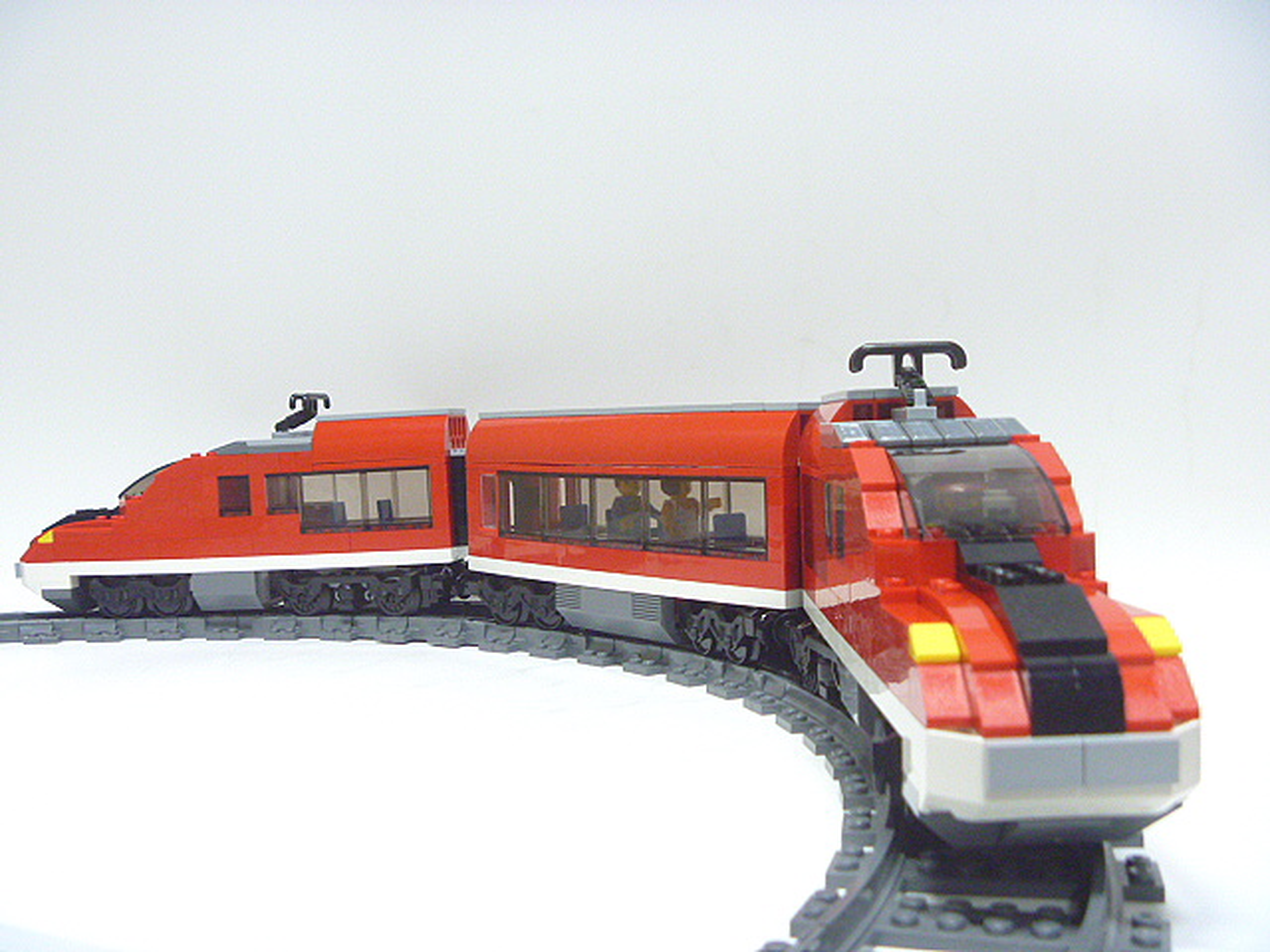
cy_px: 476
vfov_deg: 40.7
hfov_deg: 52.6
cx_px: 635
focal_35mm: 35
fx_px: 1284
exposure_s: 1/8
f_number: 3.5
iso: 400
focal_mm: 6.3
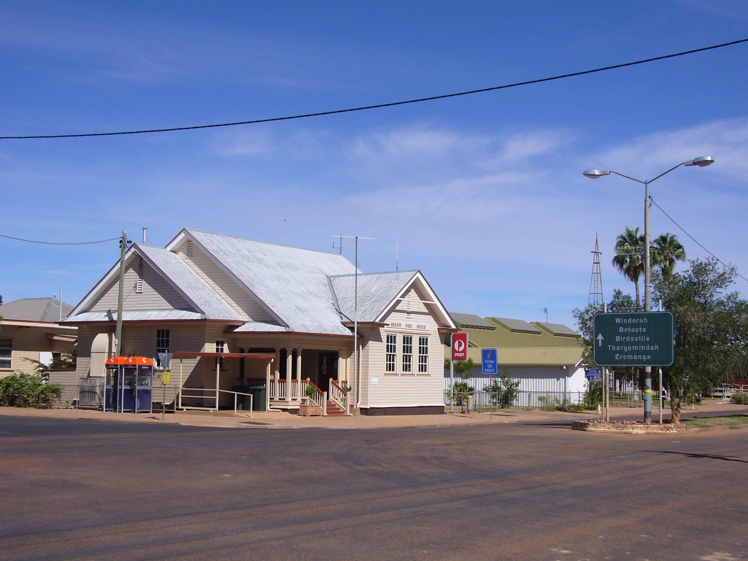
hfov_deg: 37.5
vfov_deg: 28.6
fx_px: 1102
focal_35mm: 51
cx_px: 374
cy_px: 280
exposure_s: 1/500
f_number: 6.3
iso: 80
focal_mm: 6.1
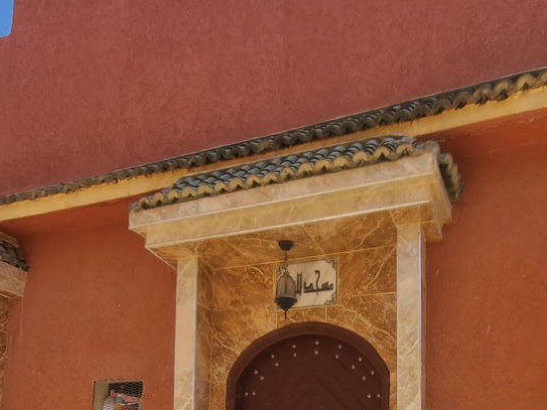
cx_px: 289
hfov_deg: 53.9
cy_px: 436
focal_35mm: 34
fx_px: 537
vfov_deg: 36.3
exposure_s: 1/380
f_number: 2.2
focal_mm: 1.8
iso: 50
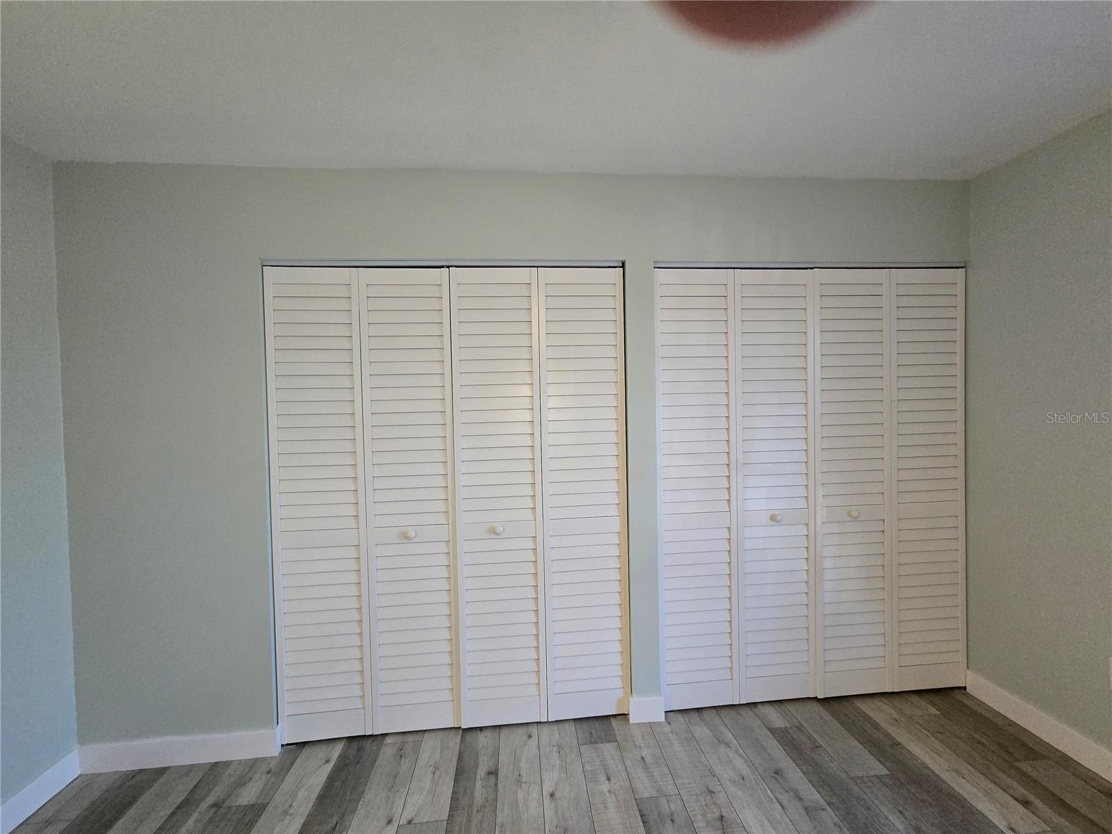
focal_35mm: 13
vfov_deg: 89.9
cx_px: 556
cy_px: 417
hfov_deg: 106.2
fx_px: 418
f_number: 2.2
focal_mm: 2.2
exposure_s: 1/60
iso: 800
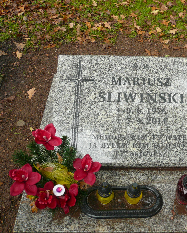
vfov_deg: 49.1
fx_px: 256
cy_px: 115
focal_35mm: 37
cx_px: 135
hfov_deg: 39.3
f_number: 2.8
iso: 100
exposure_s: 1/25
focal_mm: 4.6
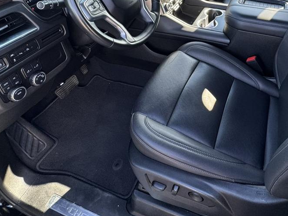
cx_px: 195
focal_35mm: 27
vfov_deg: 45.7
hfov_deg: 63.5
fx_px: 225
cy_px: 16
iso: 100
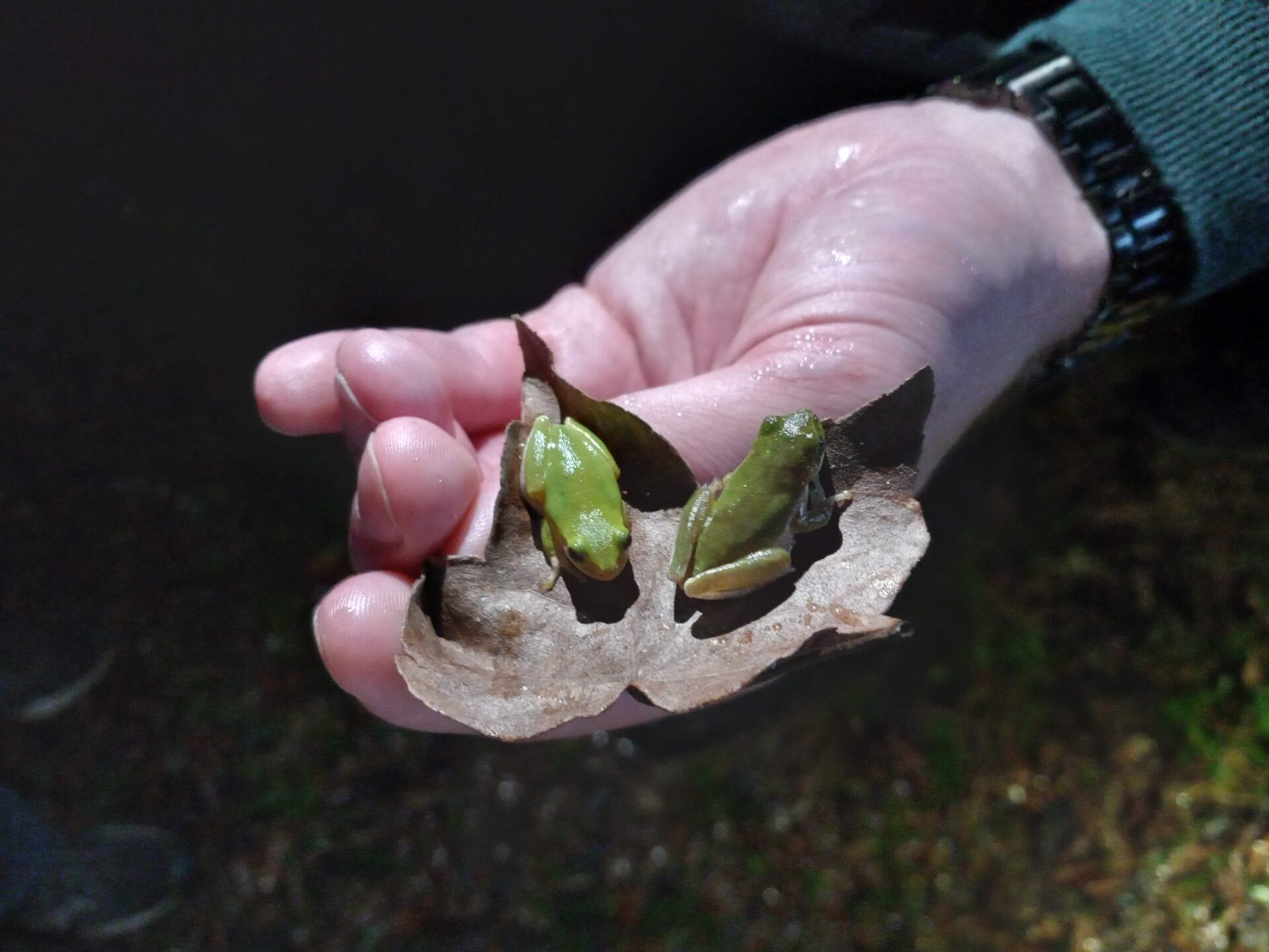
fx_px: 990
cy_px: 476
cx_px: 634
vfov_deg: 51.4
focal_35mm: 27
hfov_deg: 65.3
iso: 640
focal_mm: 3.94
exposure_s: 1/24
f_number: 1.8
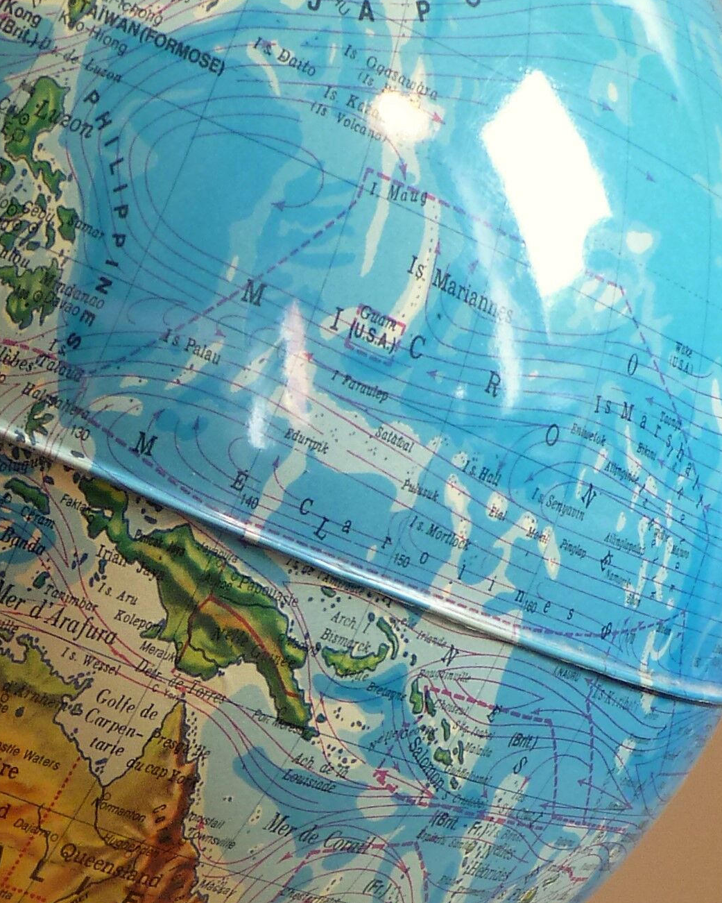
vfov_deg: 21.2
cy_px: 513
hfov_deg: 16.8
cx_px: 60
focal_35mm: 90
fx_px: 2404
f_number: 3
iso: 160
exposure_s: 1/30
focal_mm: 5.4
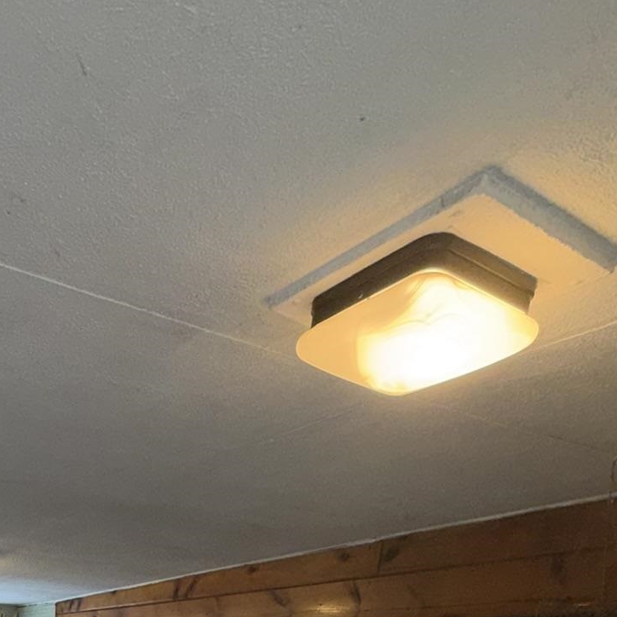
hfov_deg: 42.4
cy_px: 829
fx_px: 706
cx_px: 36
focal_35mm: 35
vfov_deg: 32.9
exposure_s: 1/60
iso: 32
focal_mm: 2.22
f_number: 2.2
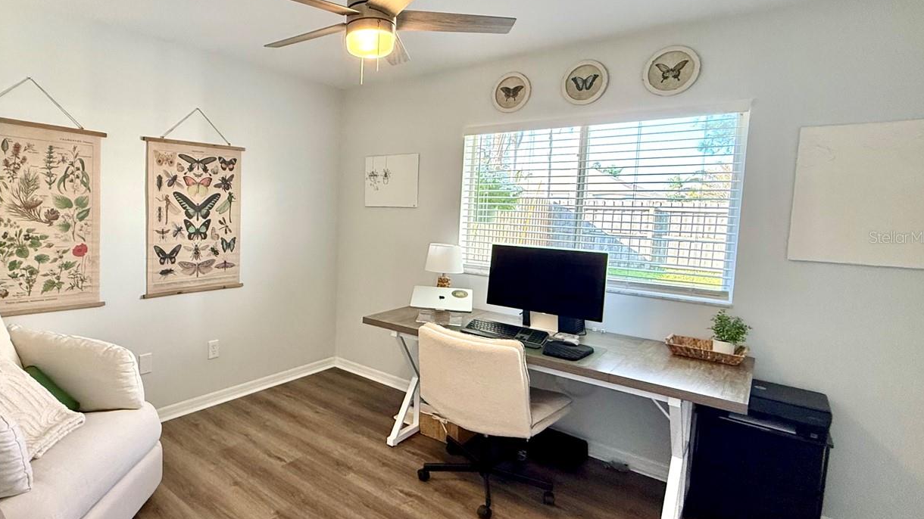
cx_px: 335
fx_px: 490
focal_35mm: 20
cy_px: 237
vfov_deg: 55.8
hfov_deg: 84.6
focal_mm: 2.22
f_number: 2.2
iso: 250
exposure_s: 1/120
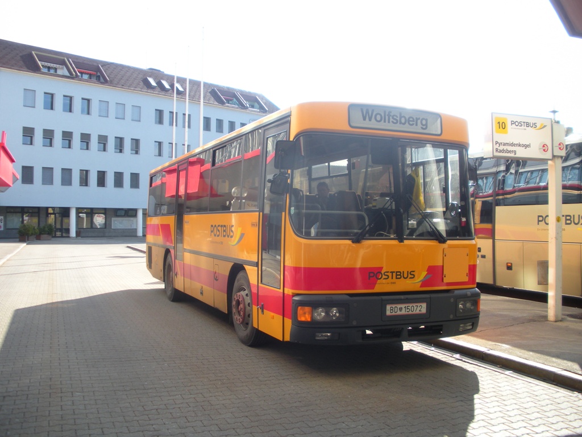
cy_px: 218
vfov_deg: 39.7
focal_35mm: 36
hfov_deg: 51.4
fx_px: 605
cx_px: 291
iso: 64
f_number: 3.5
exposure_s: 1/179
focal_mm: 6.3
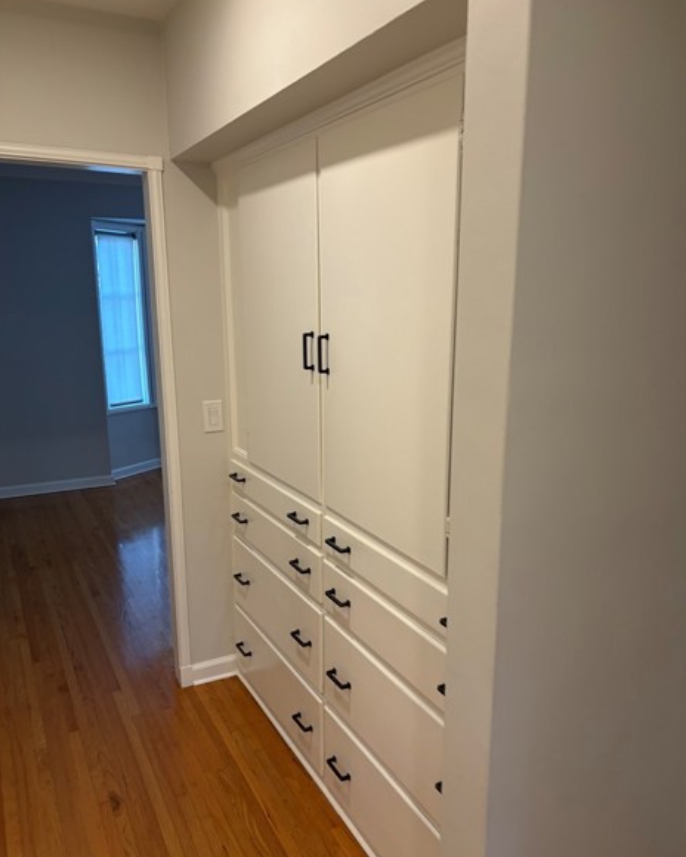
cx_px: 349
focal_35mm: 28
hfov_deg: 51.5
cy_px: 458
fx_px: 711
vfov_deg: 62.1
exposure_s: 1/60
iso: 100
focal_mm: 5.96
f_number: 1.6
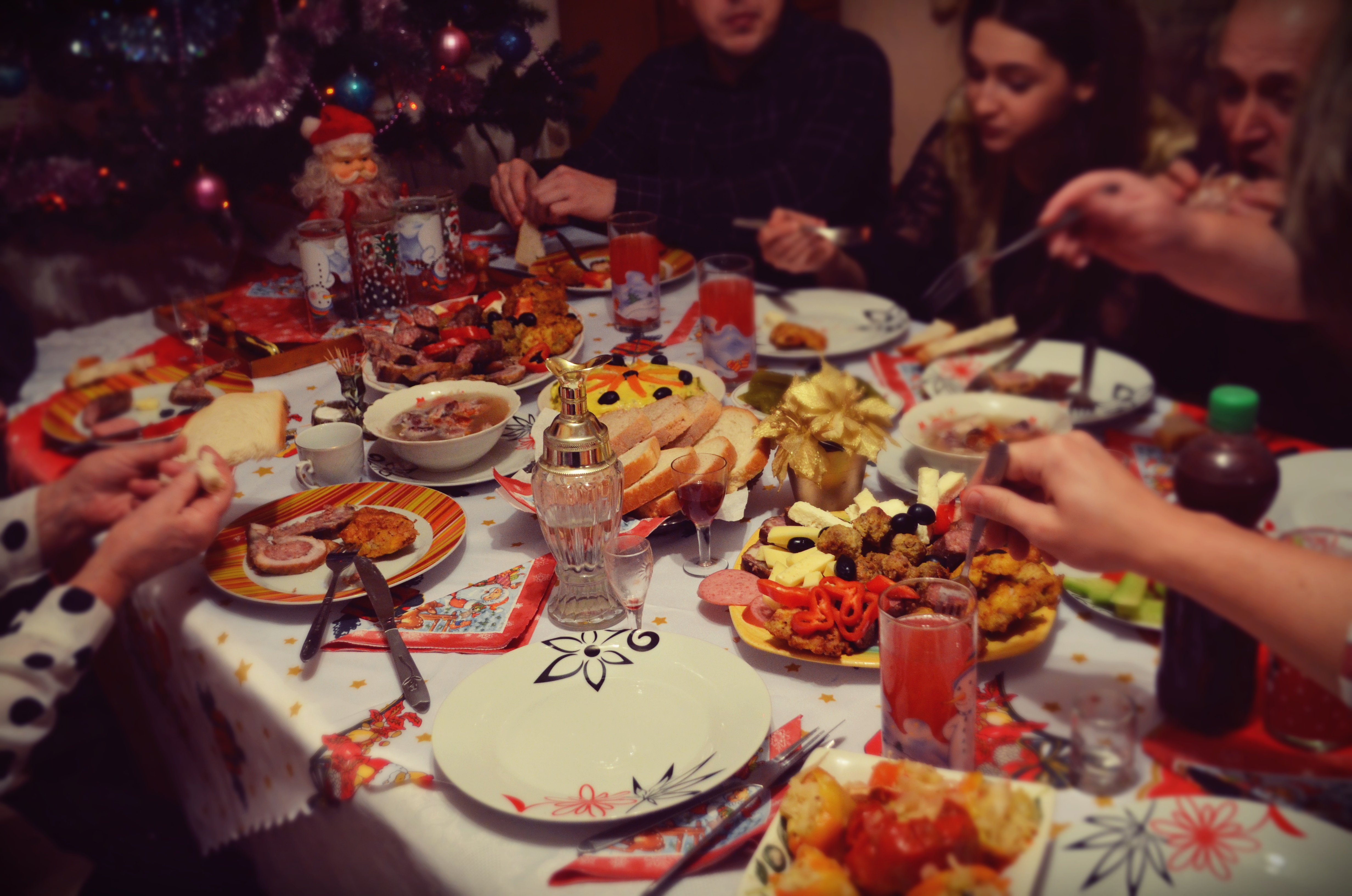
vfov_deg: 34.1
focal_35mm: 39
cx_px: 676
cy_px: 448
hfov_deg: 49.6
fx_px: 1462
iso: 1600
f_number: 4.2
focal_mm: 26
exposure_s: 1/30
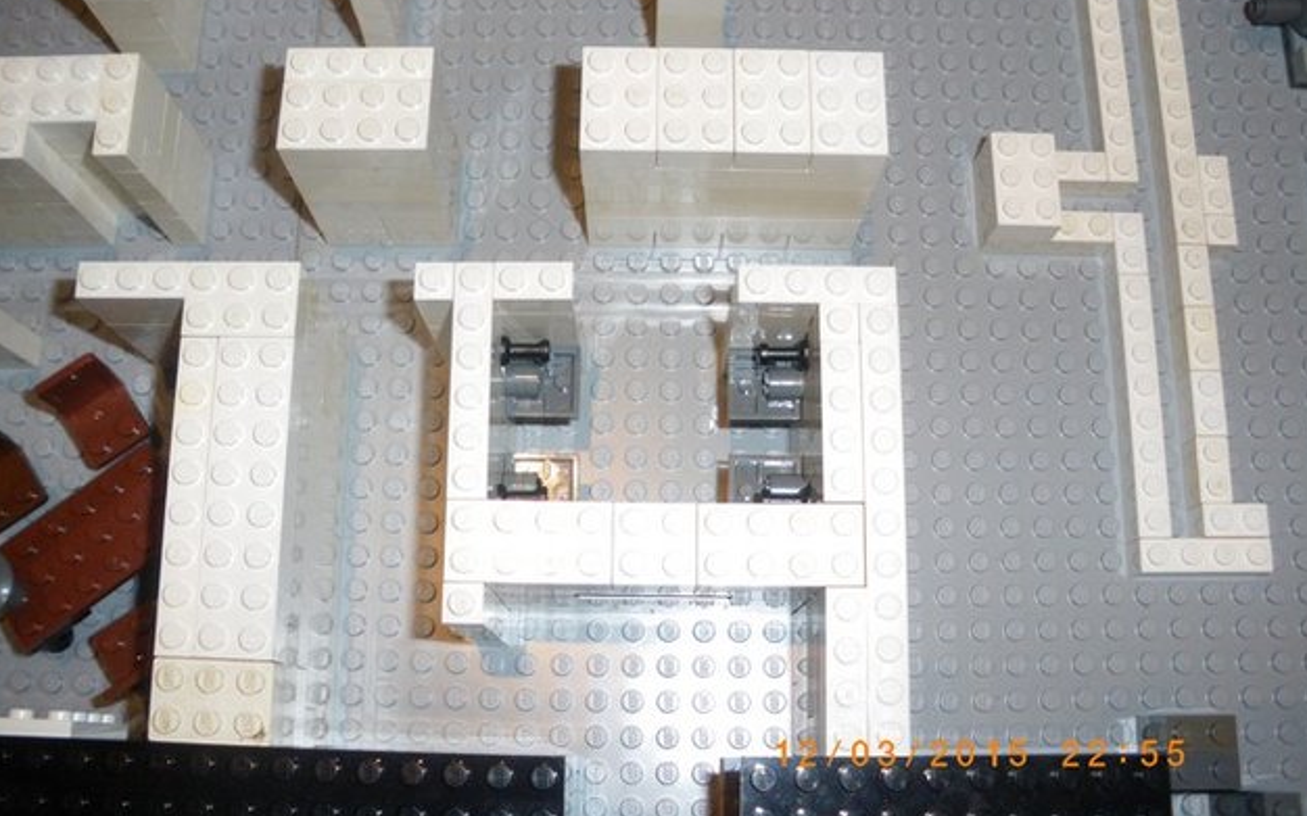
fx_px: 1389
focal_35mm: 39
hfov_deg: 50.4
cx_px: 648
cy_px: 369
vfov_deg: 32.7
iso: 320
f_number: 3.5
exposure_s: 1/50
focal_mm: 6.3
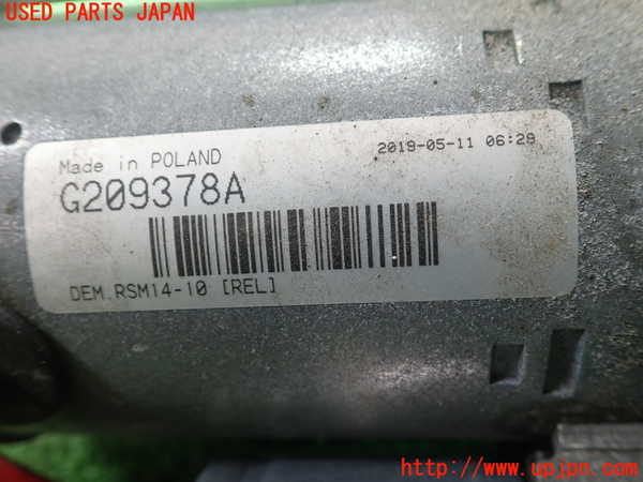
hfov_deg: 60.0
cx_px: 322
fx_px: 557
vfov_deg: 46.8
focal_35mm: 30
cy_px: 241
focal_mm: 5.5
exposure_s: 1/125
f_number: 2.3
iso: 250
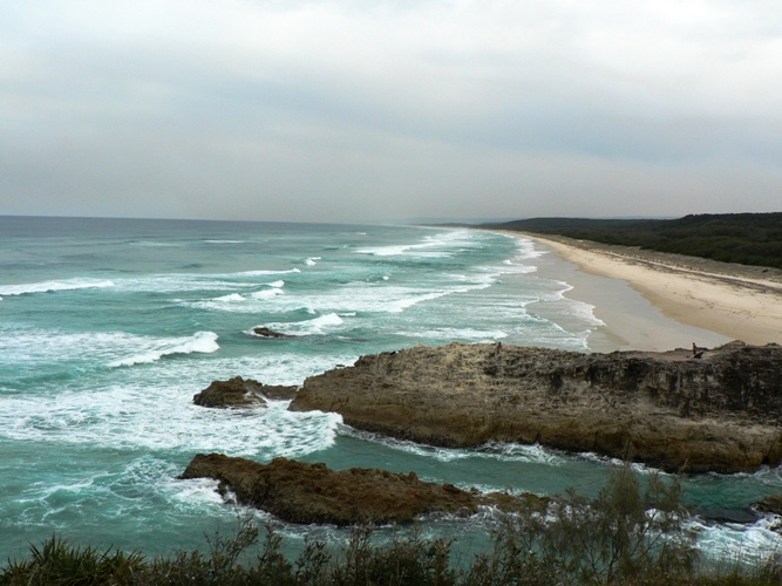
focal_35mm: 38
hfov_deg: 49.0
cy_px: 293
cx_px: 391
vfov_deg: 37.7
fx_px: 858
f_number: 5.6
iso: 80
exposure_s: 1/320
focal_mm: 6.3
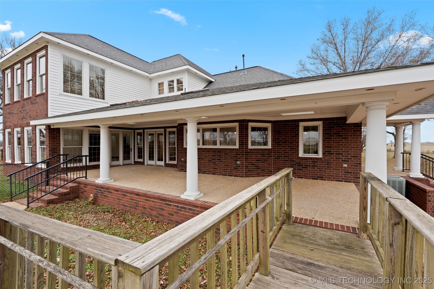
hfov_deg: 96.7
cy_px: 144
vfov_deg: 73.7
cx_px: 217
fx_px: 193
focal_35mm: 16
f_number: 9
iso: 250
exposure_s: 1/30
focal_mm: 16
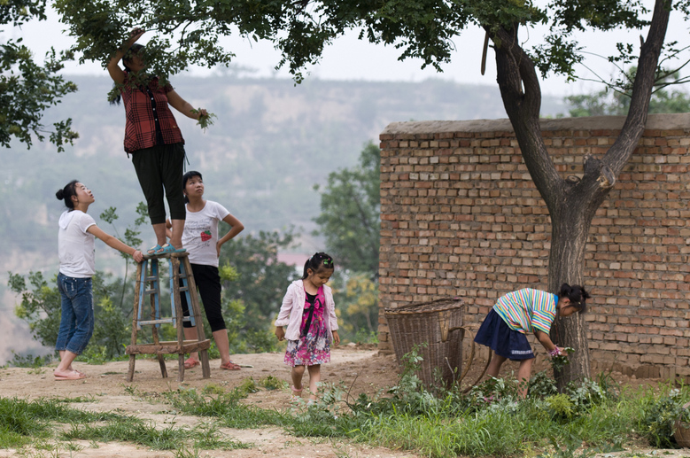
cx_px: 296
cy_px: 218
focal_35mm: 149
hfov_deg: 13.8
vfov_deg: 9.2
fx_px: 2852
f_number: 3.2
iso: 320
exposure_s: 1/500
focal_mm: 86
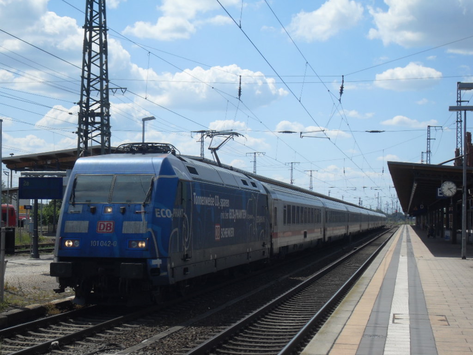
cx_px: 236
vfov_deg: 21.3
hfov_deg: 28.2
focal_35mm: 69
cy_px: 178
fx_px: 943
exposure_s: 1/180
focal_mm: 11.8
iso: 80
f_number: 9.9
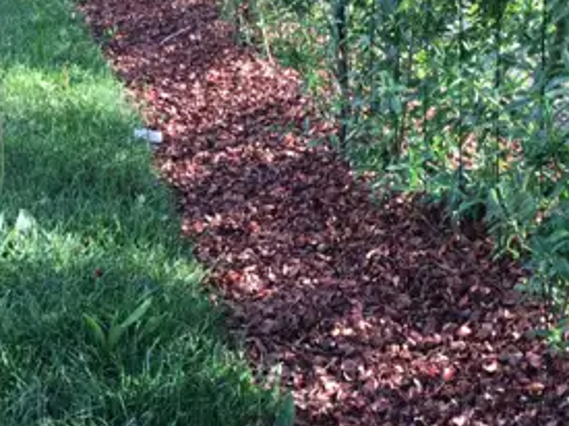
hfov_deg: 33.8
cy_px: 158
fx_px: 937
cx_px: 321
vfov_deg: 25.6
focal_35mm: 57
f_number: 2.2
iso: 25
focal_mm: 4.15
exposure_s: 1/107
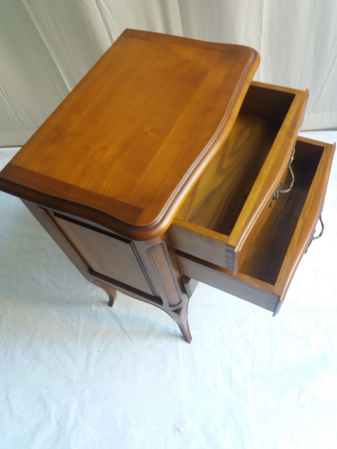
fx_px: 363
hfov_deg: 49.7
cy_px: 224
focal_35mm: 28
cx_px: 168
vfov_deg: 63.4
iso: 160
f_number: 1.9
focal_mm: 3.7
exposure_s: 1/33
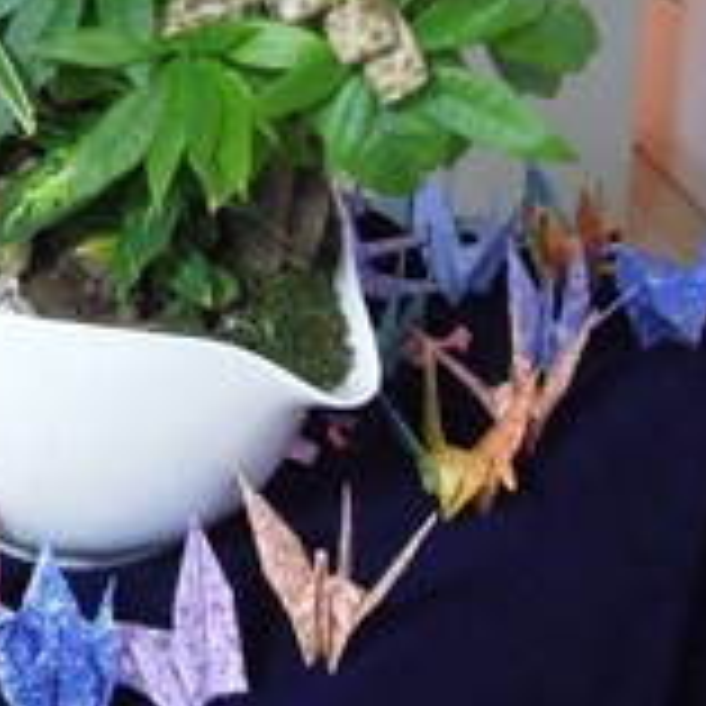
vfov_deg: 17.0
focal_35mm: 98
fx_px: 2261
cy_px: -144
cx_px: -247
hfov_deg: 16.6
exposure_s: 1/30
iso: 1600
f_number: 3
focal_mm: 5.5
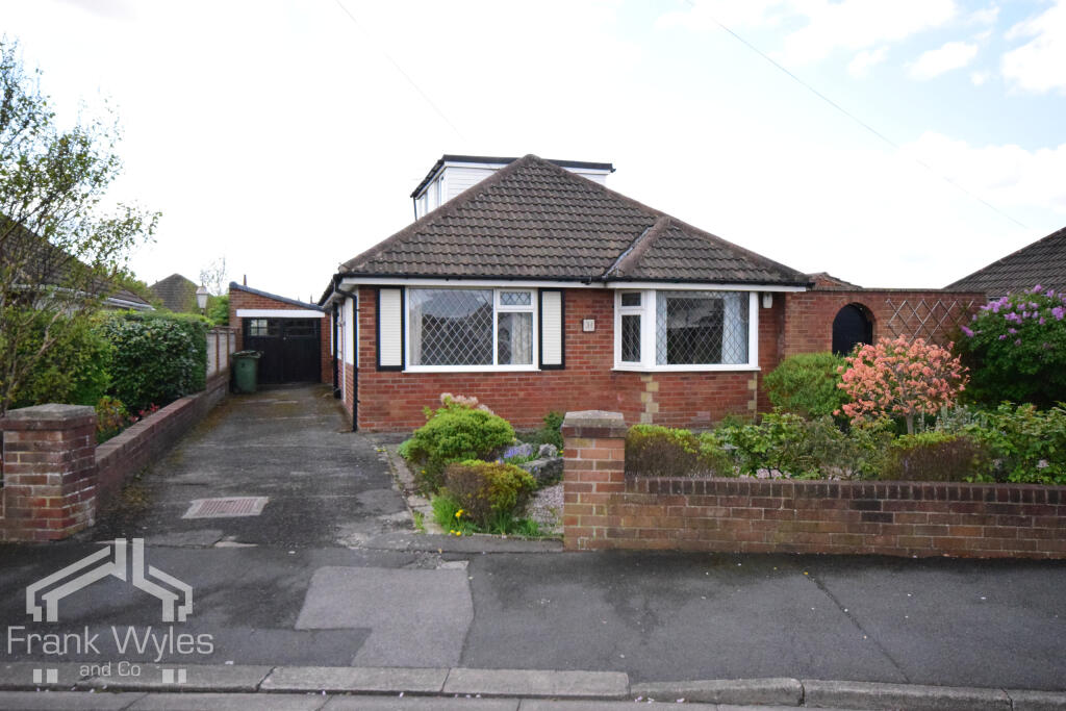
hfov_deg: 61.9
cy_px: 356
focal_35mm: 30
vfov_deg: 43.6
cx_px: 533
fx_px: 888
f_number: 10
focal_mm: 20
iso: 6400
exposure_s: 1/4000
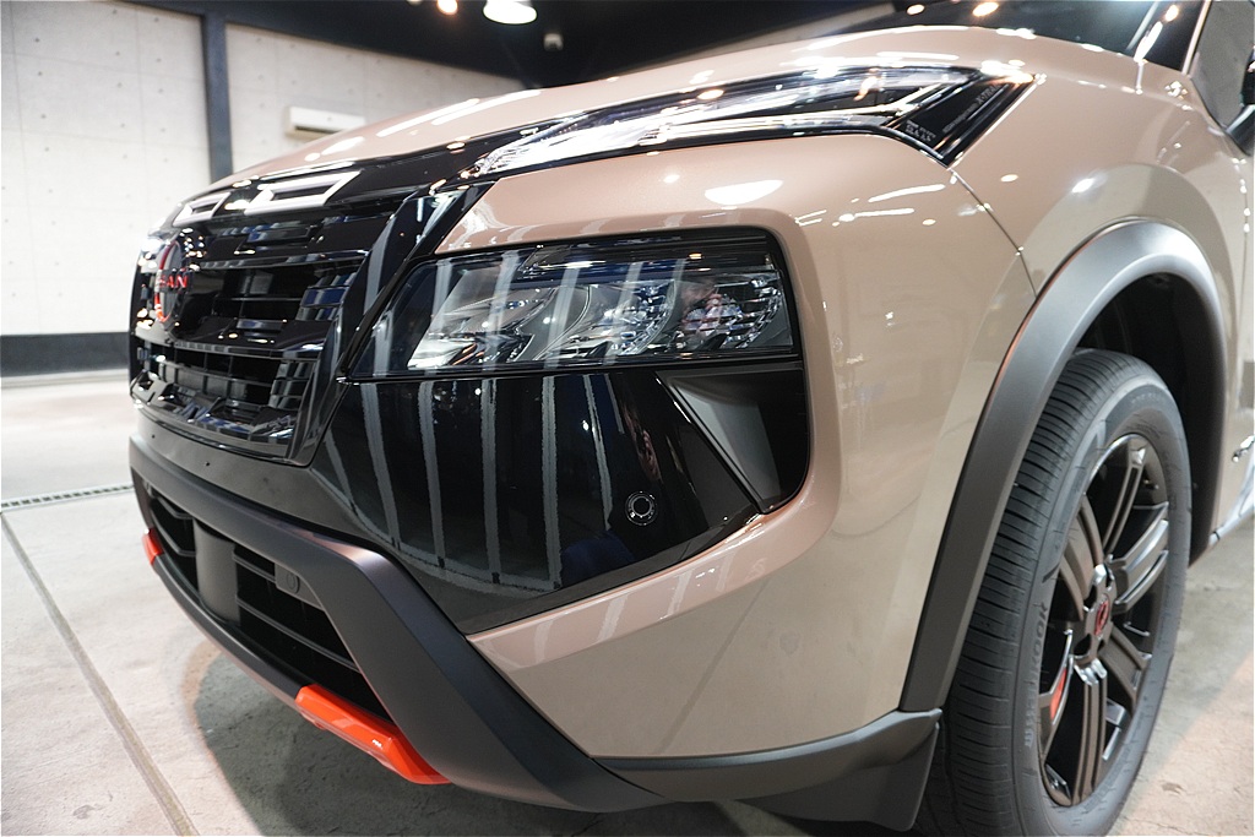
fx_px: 837
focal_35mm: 24
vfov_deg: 53.1
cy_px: 418
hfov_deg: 73.7
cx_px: 628
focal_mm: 16
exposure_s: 1/30
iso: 800
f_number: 3.5
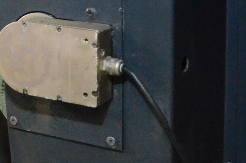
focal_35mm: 139
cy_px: -18
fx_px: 948
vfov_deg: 9.7
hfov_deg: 14.3
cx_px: -47
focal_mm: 24
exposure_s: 1/100
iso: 6400
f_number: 3.8
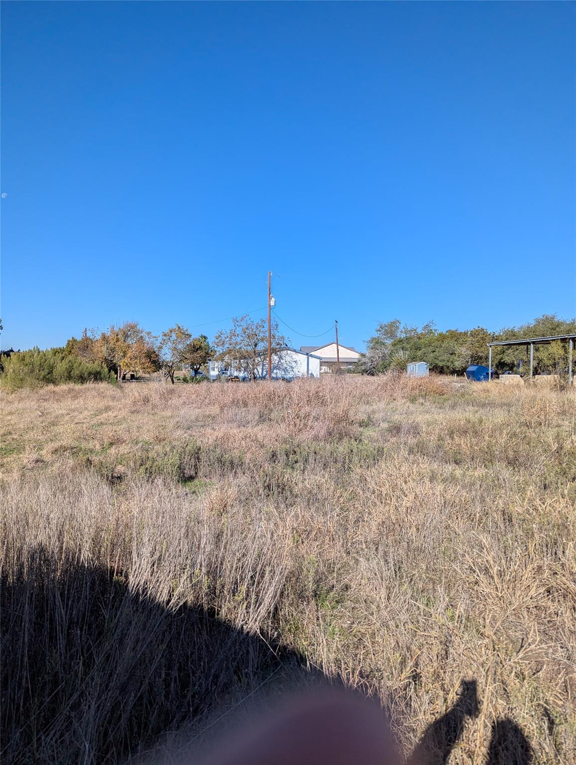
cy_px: 382
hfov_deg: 56.9
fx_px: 531
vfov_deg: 71.5
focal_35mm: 24
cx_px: 288
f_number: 1.85
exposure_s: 1/2571
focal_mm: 6.81
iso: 44
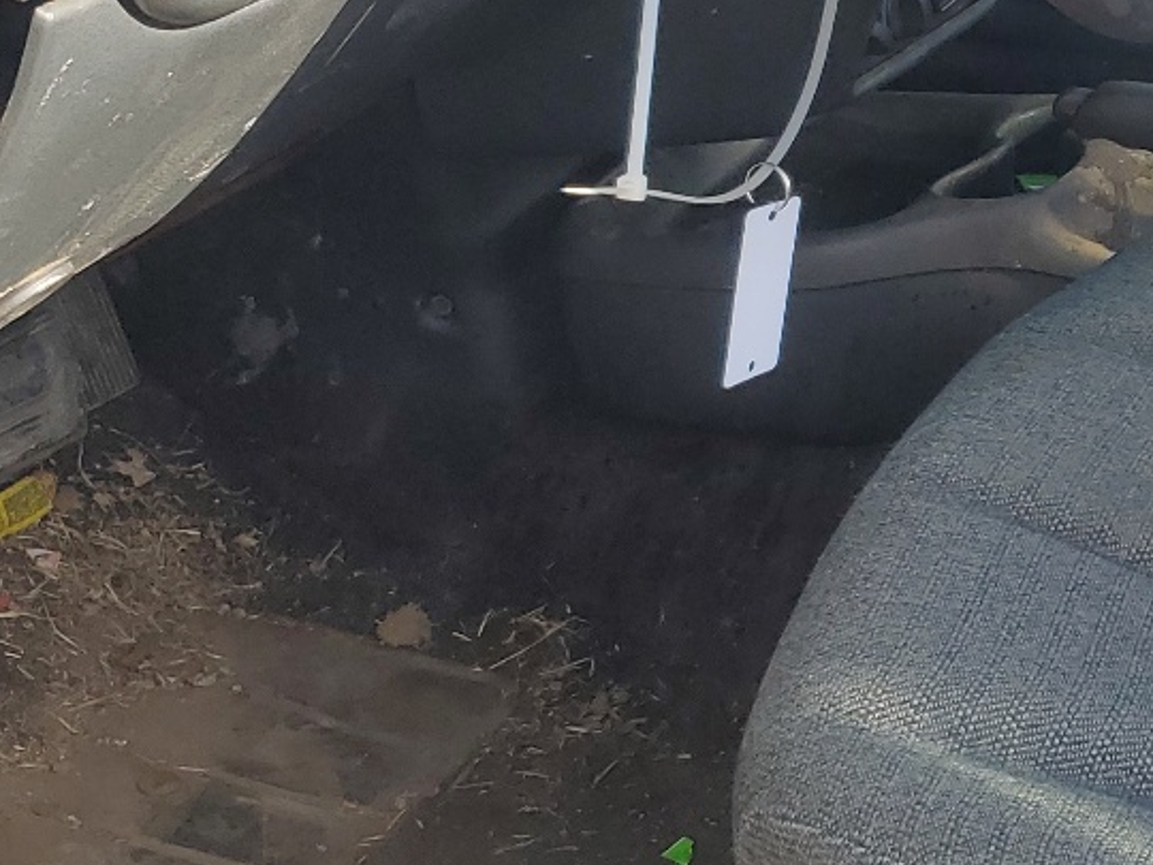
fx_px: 2565
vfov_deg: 18.9
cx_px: 1354
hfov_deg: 23.4
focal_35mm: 77
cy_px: 141
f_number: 1.5
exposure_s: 1/625
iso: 50
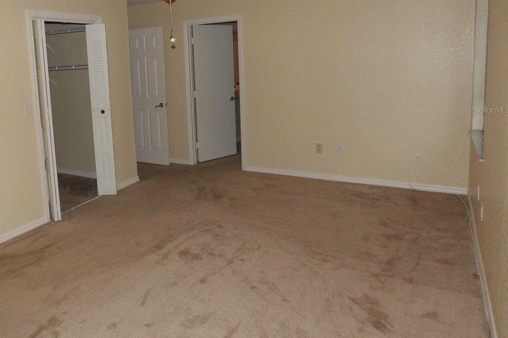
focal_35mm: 28
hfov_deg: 63.8
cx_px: 170
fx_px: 395
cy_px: 109
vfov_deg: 45.6
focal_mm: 3.58
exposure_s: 1/60
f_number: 2.8
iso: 100
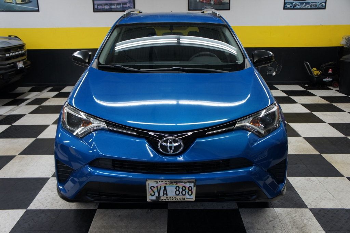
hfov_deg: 55.1
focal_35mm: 34
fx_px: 335
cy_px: 116
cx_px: 175
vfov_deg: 38.3
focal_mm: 23
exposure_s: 1/40
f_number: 4
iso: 250
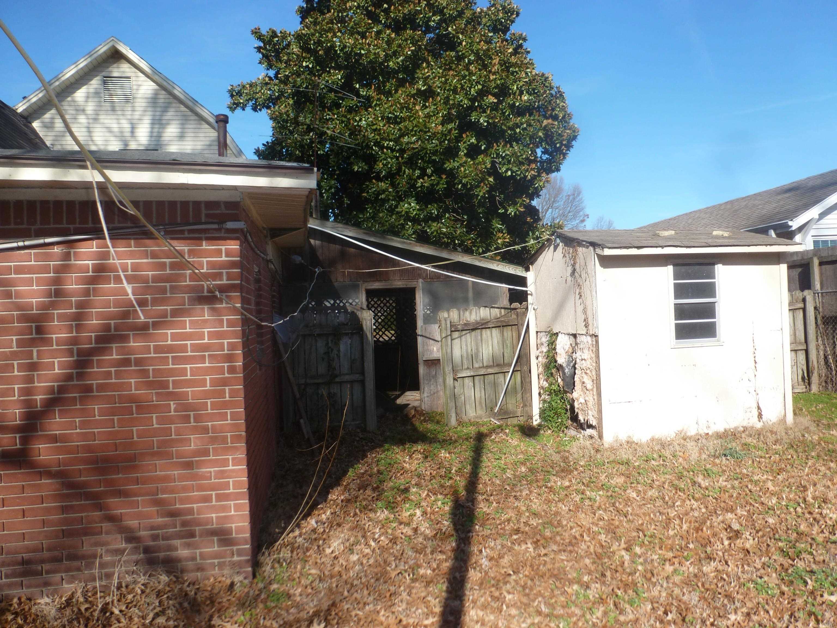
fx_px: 580
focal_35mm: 24
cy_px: 314
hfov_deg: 71.6
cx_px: 418
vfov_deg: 56.8
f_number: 3.3
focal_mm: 4.3
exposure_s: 1/640
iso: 100
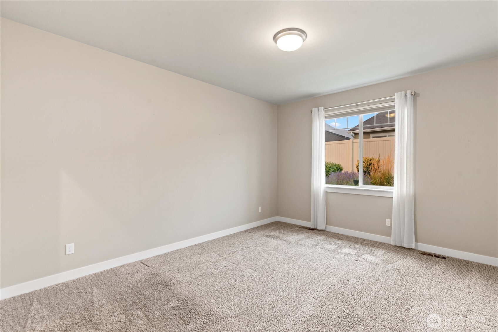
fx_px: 221
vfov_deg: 73.8
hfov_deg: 96.7
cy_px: 166
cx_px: 249
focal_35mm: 16
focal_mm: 16
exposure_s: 1.3
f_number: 8
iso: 200
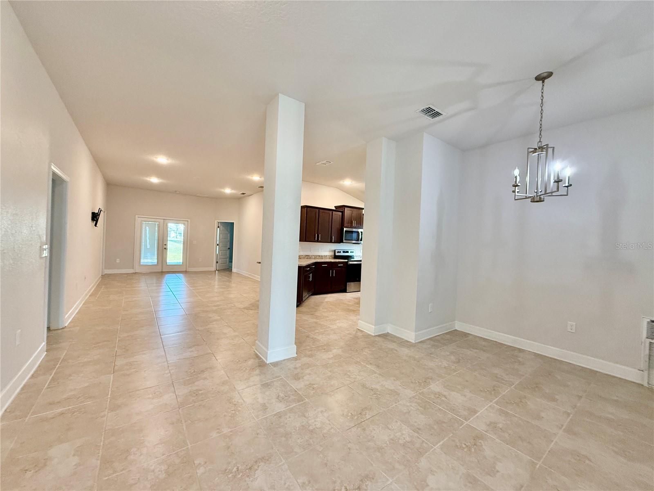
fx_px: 265
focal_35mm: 14
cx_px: 327
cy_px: 246
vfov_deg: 85.7
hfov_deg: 102.1
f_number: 2.2
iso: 400
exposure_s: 1/120
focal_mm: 2.22
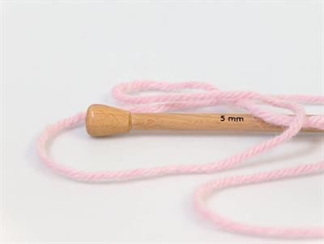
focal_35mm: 116
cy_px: 122
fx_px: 1087
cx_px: 162
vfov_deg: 12.8
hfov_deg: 17.0
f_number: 3
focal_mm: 23.76
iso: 200
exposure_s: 1/39.1
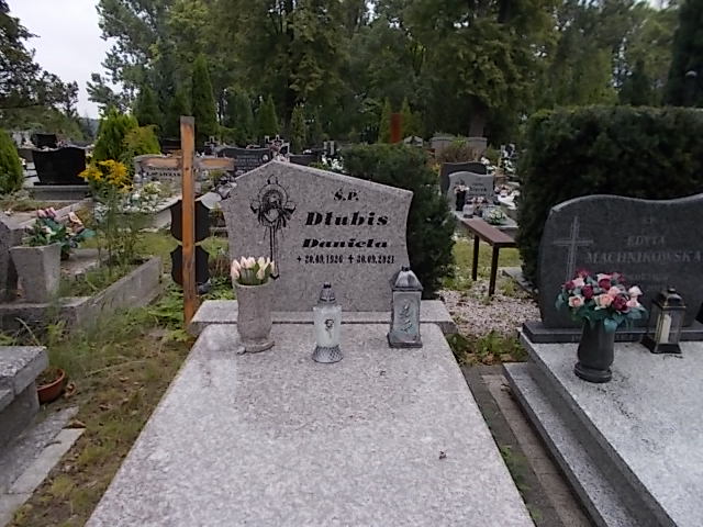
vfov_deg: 53.1
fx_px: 528
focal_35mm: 26
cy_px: 264
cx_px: 352
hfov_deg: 67.3
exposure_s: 1/400
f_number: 3.2
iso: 80
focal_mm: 4.6
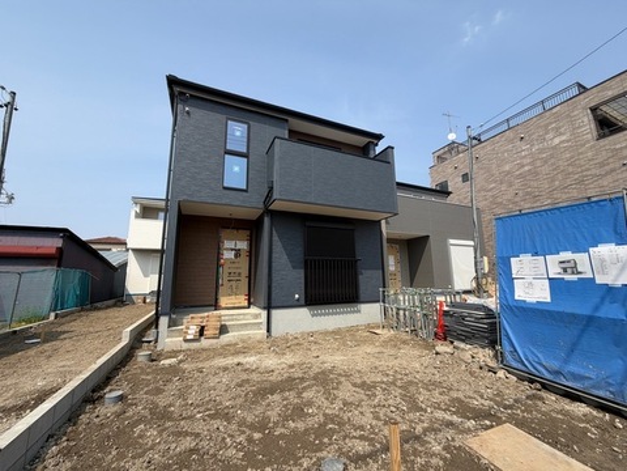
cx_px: 314
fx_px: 254
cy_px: 236
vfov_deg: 85.7
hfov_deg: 102.1
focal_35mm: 14
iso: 20
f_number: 2.2
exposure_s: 1/779
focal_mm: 2.22
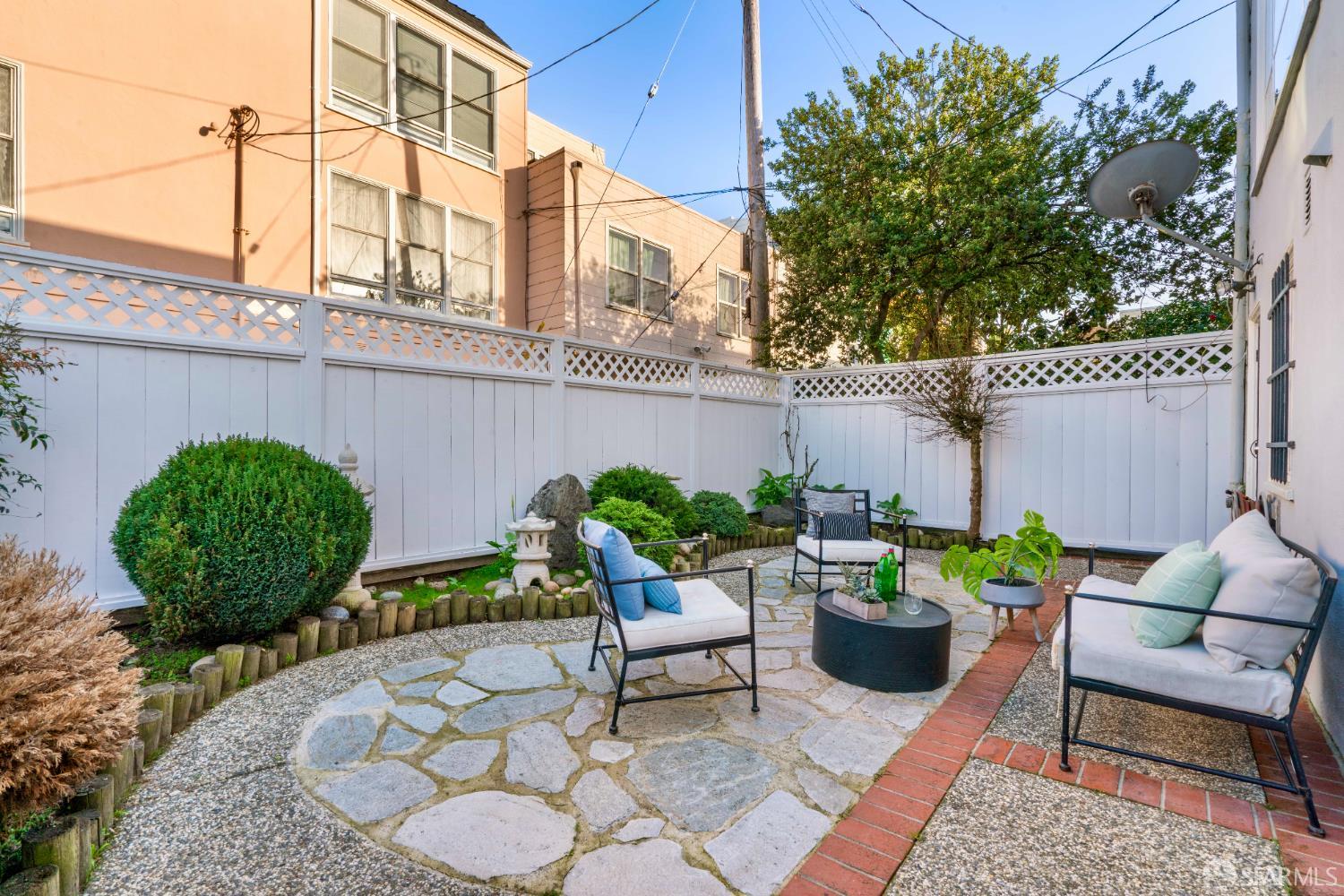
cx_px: 672
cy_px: 448
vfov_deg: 73.7
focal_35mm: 16
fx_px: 597
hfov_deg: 96.7
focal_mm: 16
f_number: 16
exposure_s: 1/40
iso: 250
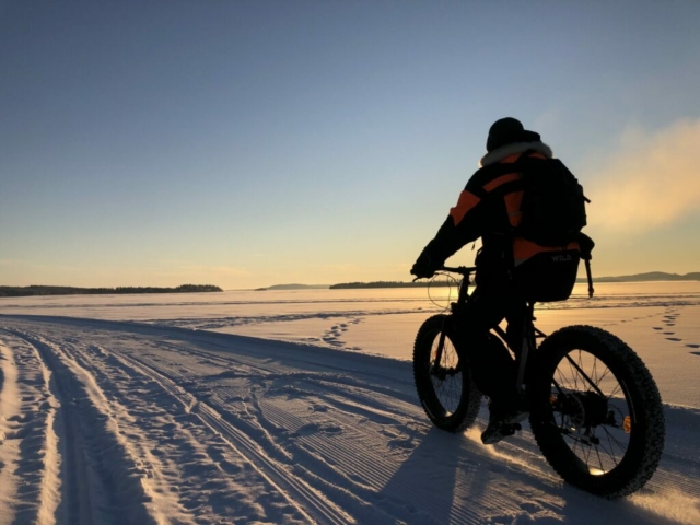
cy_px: 262
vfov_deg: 49.7
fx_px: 566
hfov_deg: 63.4
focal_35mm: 28
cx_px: 350
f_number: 1.8
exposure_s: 1/3247
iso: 20
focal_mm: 4
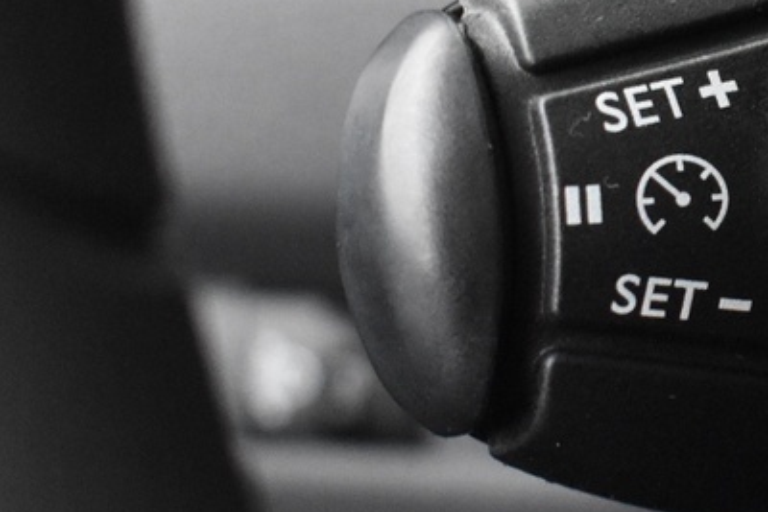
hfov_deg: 12.2
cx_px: 925
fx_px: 3500
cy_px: 194
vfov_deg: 8.4
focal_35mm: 164
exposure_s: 1/13
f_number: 4
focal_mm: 27
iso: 3200
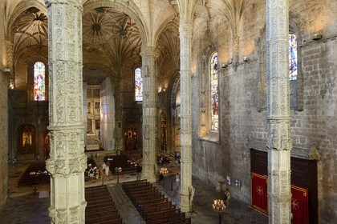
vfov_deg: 53.1
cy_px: 112
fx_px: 225
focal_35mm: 24
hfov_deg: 73.7
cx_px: 168
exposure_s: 1/3.33
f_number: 8
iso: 800
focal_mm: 24
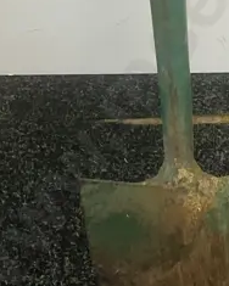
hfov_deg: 12.3
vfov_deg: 14.6
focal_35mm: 119
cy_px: -192
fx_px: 1008
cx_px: 348
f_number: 1.8
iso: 125
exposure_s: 1/50
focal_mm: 3.99
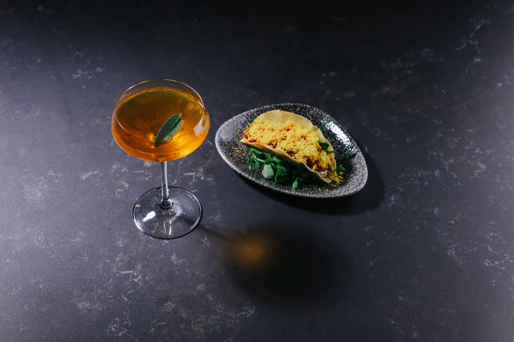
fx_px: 1214
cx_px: 257
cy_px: 171
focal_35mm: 85
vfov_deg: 16.1
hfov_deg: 23.9
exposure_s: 1/200
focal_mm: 85
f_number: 5.6
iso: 100
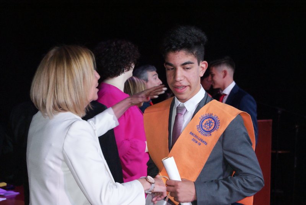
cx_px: 153
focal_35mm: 75
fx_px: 638
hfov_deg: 27.0
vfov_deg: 18.2
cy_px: 102
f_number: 5.6
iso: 1600
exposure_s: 1/125
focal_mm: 50
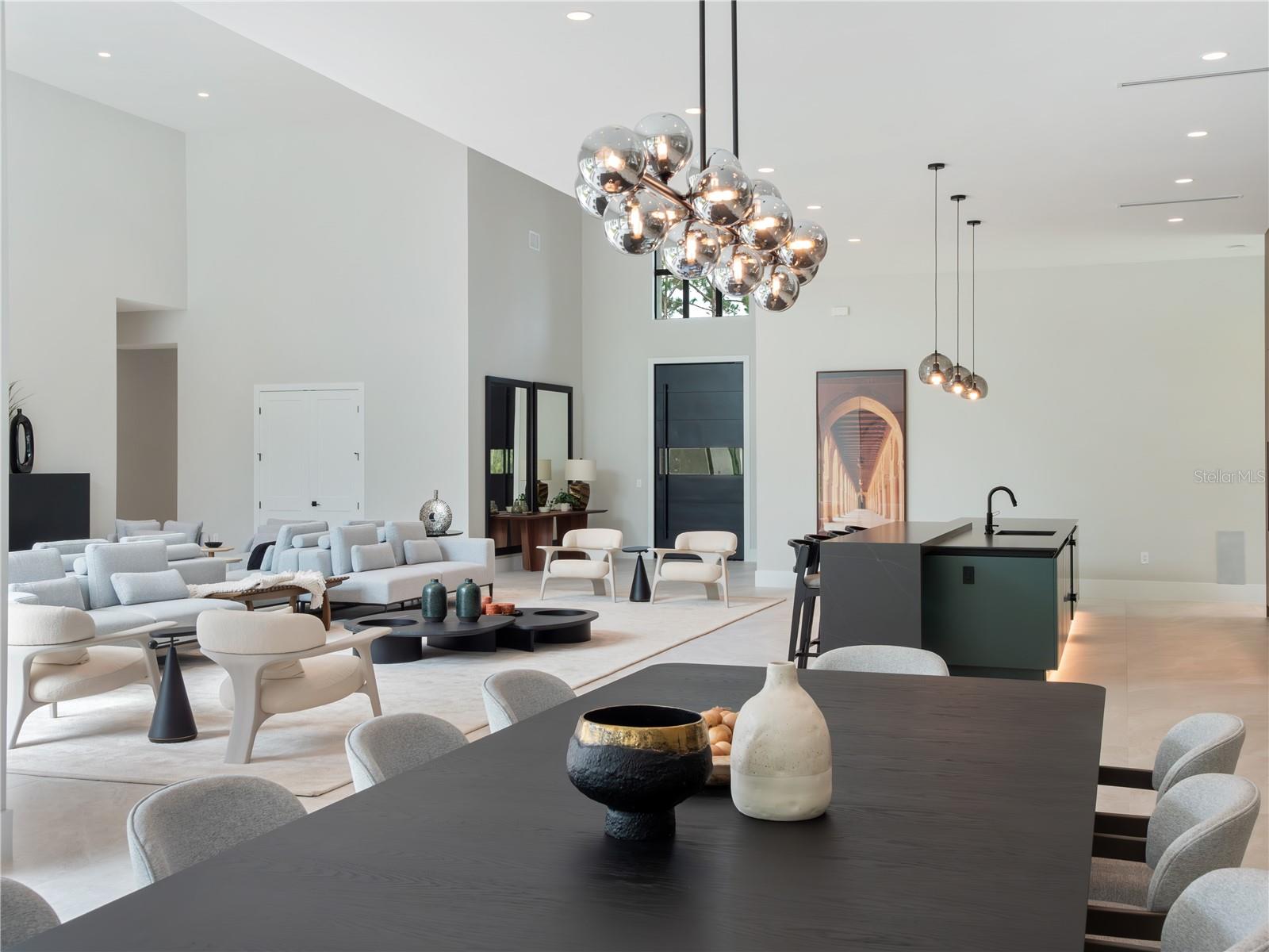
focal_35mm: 36
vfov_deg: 39.7
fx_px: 1320
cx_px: 634
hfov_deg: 51.4
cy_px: 476
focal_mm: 18
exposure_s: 1/60
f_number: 8
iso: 640
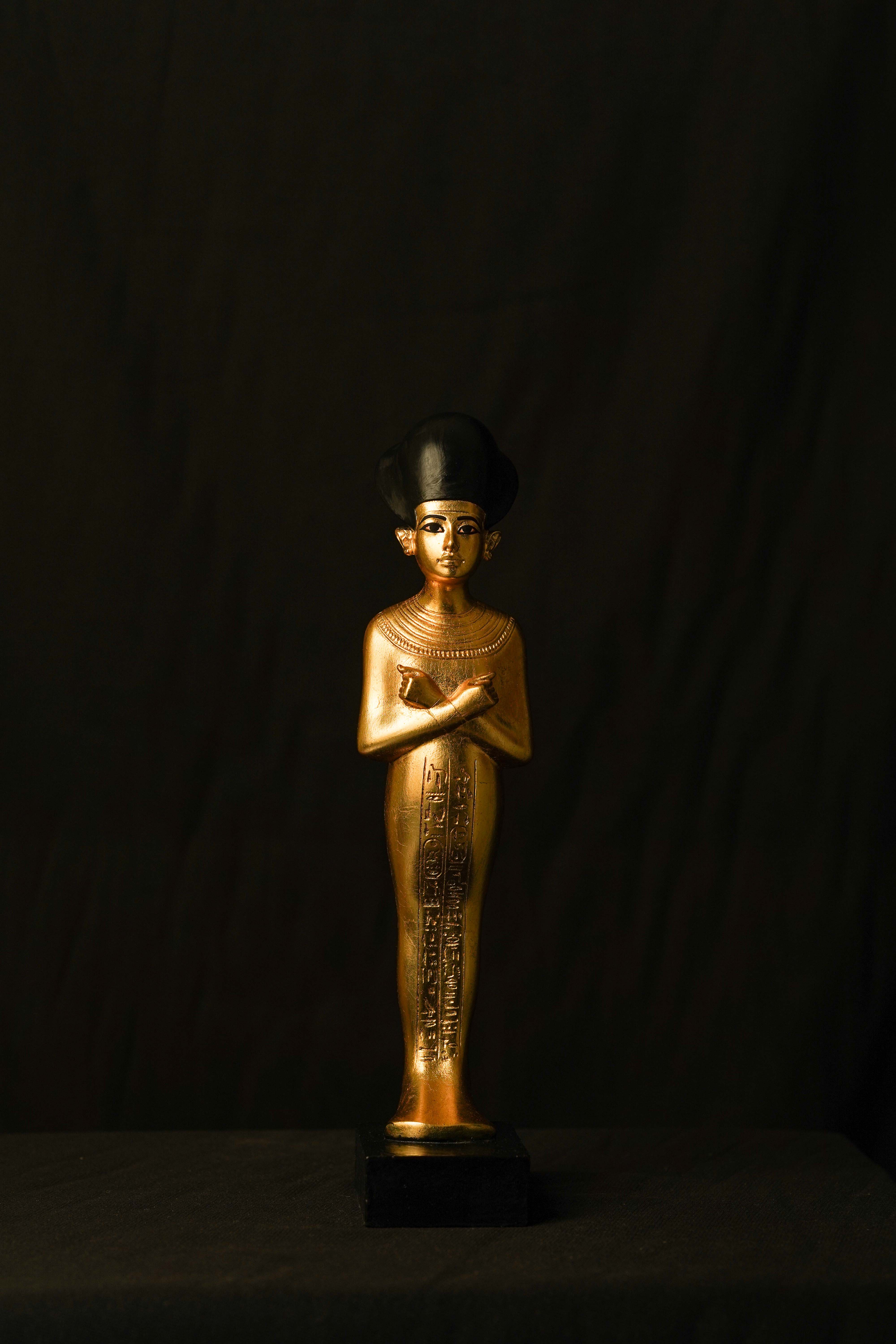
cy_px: 672
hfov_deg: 13.0
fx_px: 3920
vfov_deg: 19.5
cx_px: 448
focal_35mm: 105
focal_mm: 105
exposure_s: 1/100
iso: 400
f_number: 5
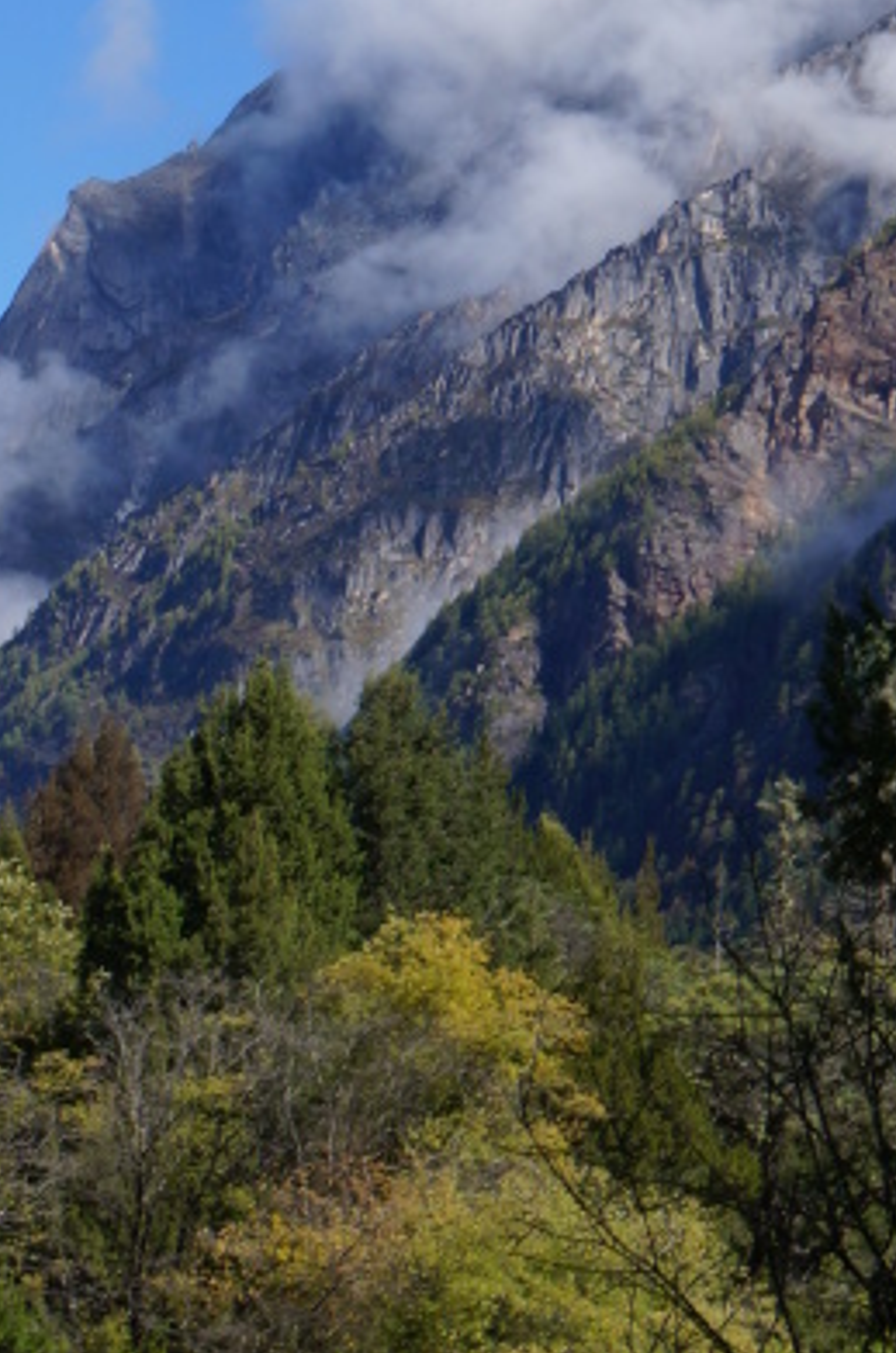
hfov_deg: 8.9
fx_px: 5749
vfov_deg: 13.4
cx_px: 294
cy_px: 256
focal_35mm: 153
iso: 100
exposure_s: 1/100
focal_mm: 39
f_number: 13
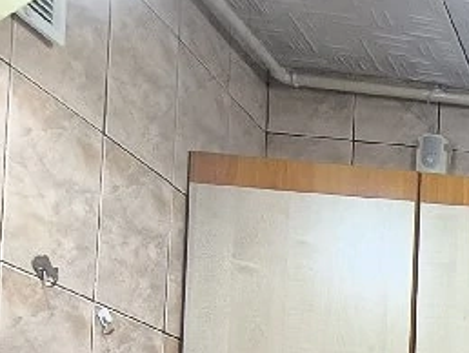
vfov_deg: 20.3
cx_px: 805
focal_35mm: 62
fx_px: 841
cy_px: 533
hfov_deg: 22.0
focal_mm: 1.65
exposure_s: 1/50
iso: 250
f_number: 2.2
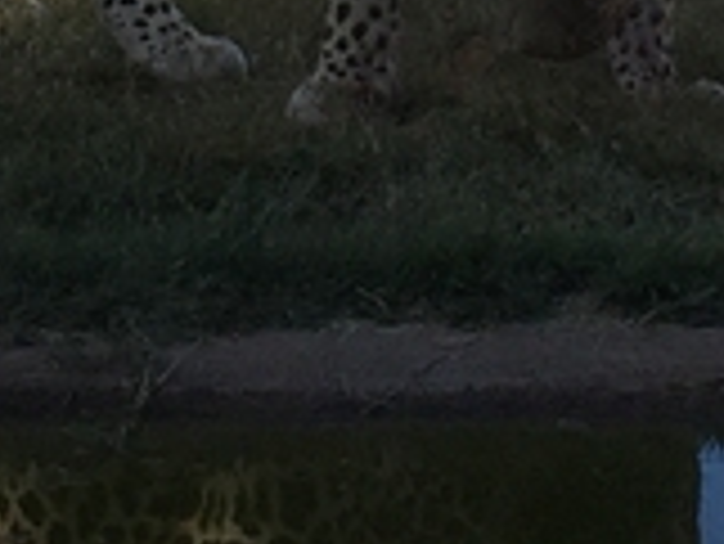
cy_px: -369
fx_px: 4814
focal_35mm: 230
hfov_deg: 8.6
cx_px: 634
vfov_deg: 6.4
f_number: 2.2
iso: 32
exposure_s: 1/1130
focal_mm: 4.15
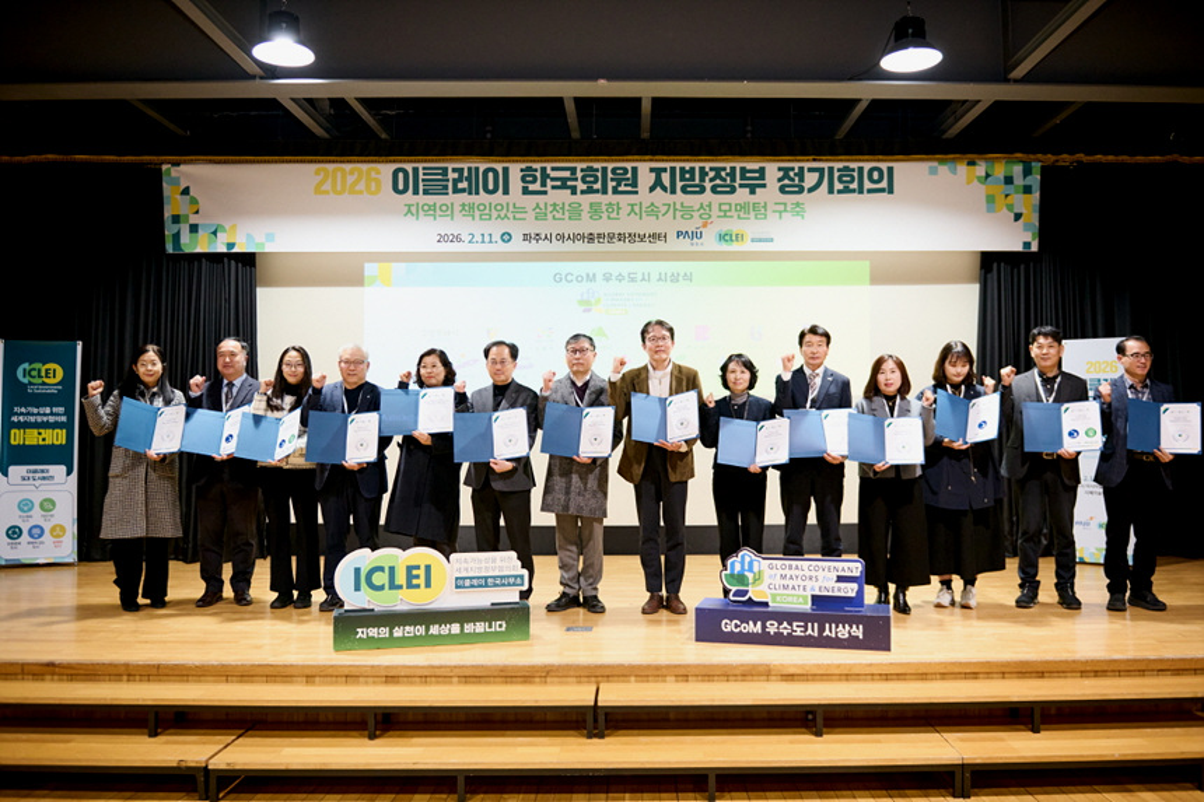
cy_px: 401
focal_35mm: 27
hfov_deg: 67.4
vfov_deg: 47.9
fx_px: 903
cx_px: 602
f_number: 3.2
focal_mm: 27
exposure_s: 1/200
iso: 2500
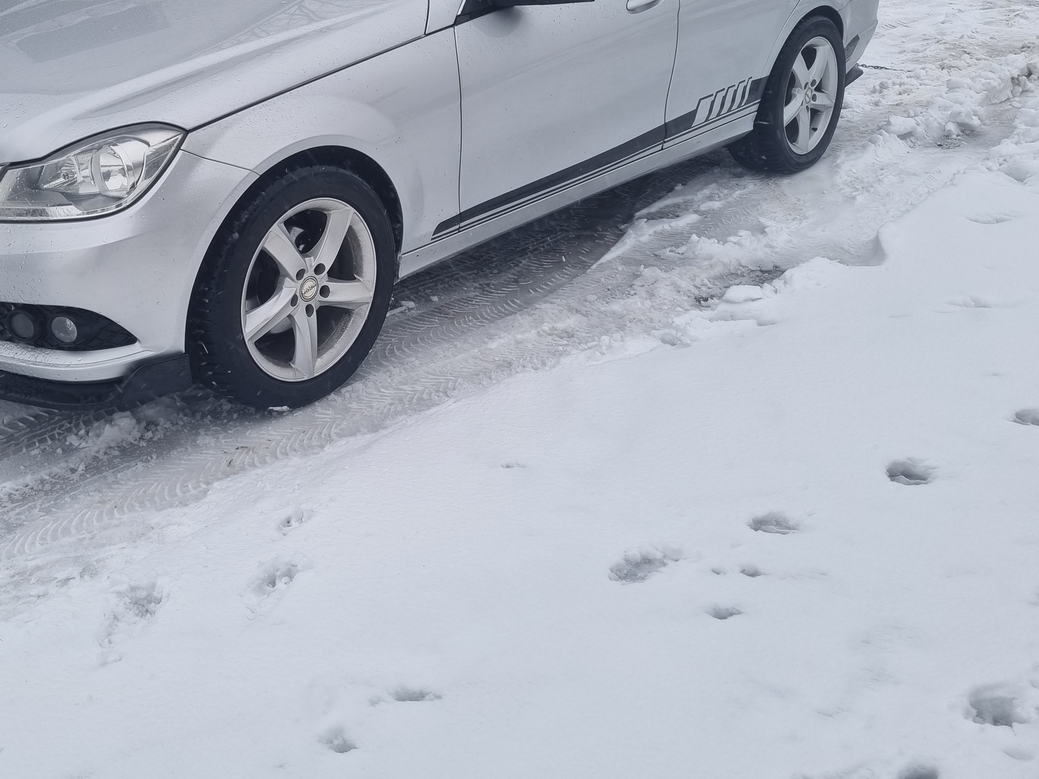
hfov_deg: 46.8
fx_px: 1171
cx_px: 318
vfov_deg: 36.2
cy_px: 217
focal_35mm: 39
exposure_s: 1/171
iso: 50
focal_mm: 5.4
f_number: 1.8
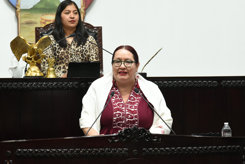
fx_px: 1362
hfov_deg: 10.3
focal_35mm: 200
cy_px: 82
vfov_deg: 6.9
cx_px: 122
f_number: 6.3
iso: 2500
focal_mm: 200
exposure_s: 1/125
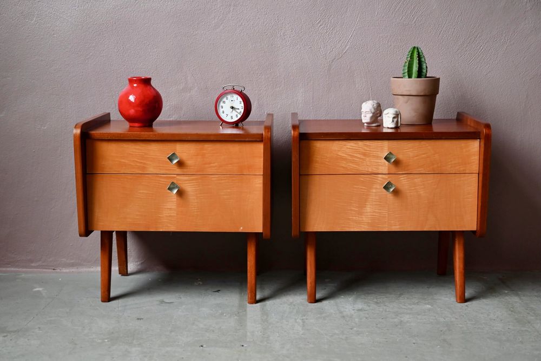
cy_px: 180
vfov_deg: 26.0
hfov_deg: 38.2
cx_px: 270
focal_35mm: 52
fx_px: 782
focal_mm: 52
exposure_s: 1/60
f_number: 4
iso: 1100
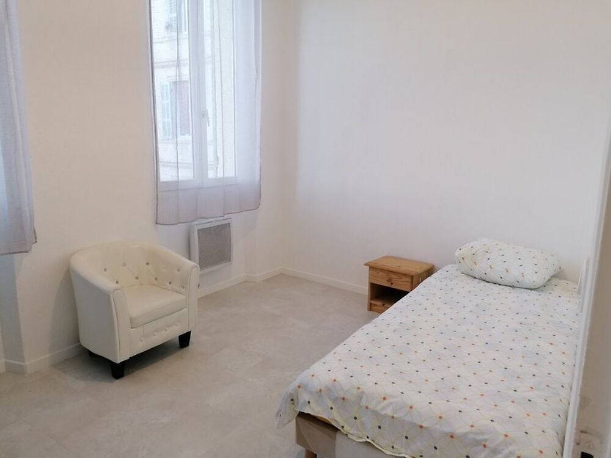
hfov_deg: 65.3
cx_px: 306
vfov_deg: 51.4
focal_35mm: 27
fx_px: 477
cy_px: 229
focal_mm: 4.75
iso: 125
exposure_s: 1/50
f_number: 1.8
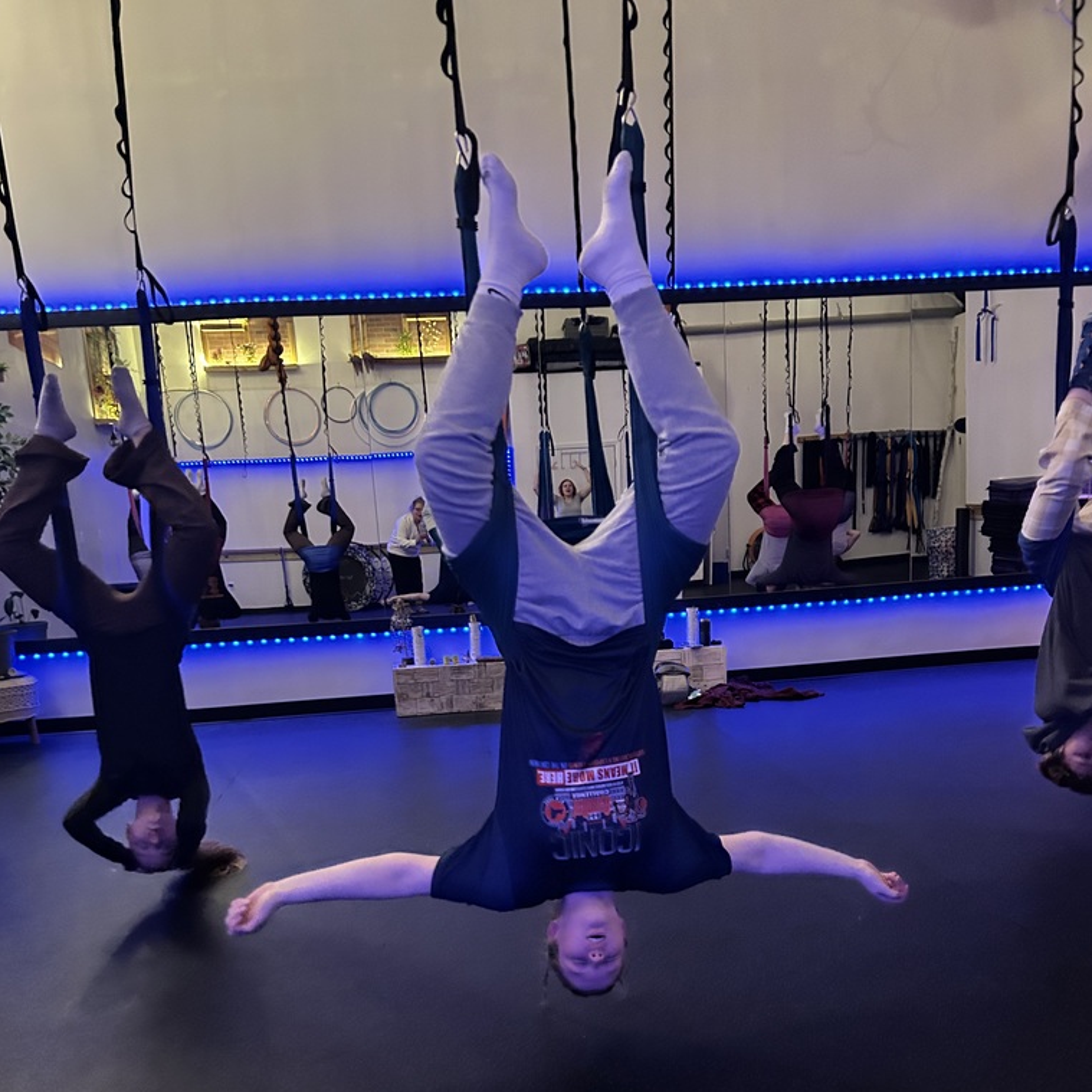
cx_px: 551
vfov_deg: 51.7
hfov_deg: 52.5
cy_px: 714
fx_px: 1106
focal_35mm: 31
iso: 1000
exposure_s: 1/30
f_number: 1.5
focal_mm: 5.7
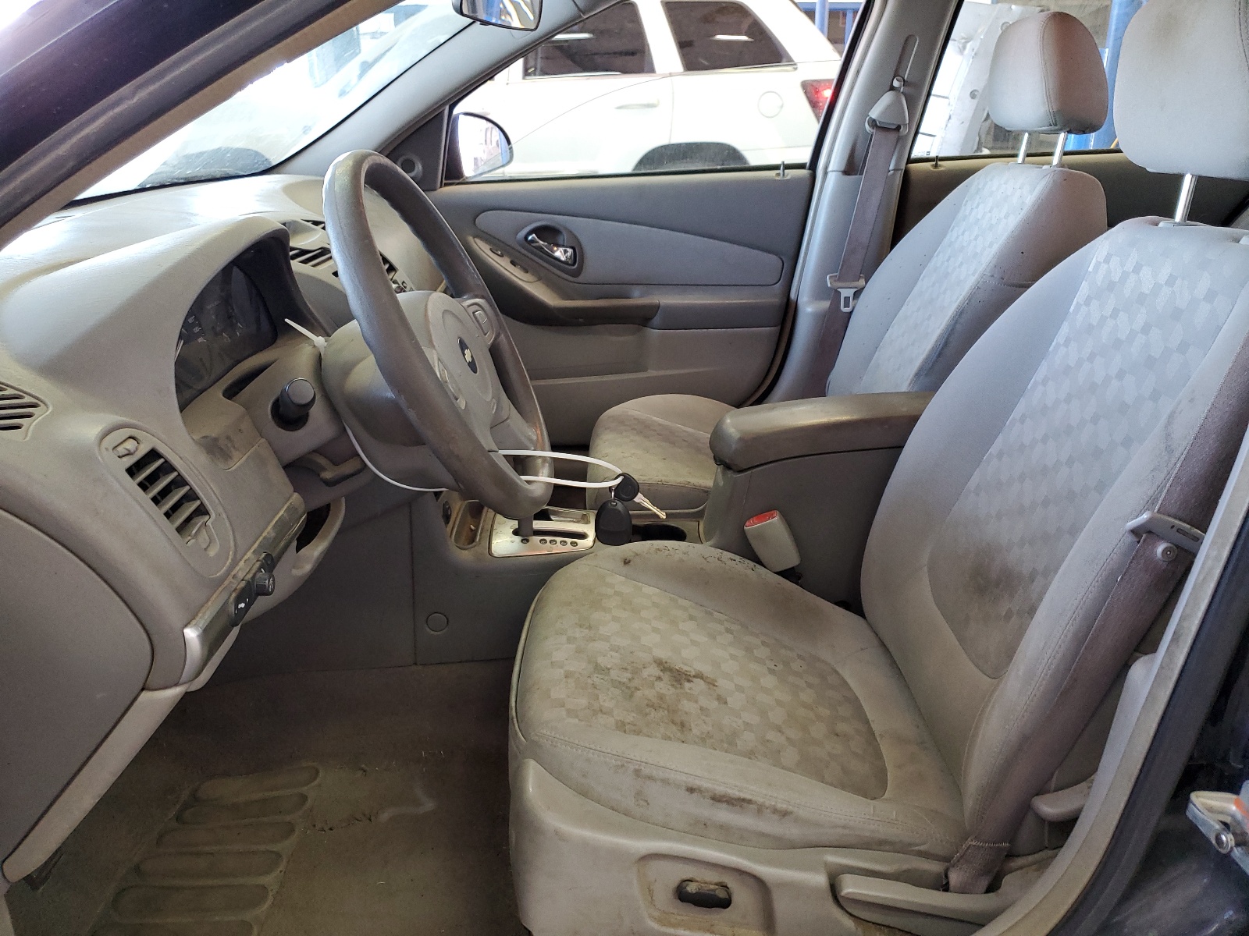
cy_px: 468
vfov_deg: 53.1
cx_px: 624
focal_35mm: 26
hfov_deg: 67.3
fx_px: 938
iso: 144
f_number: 1.5
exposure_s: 1/60.2
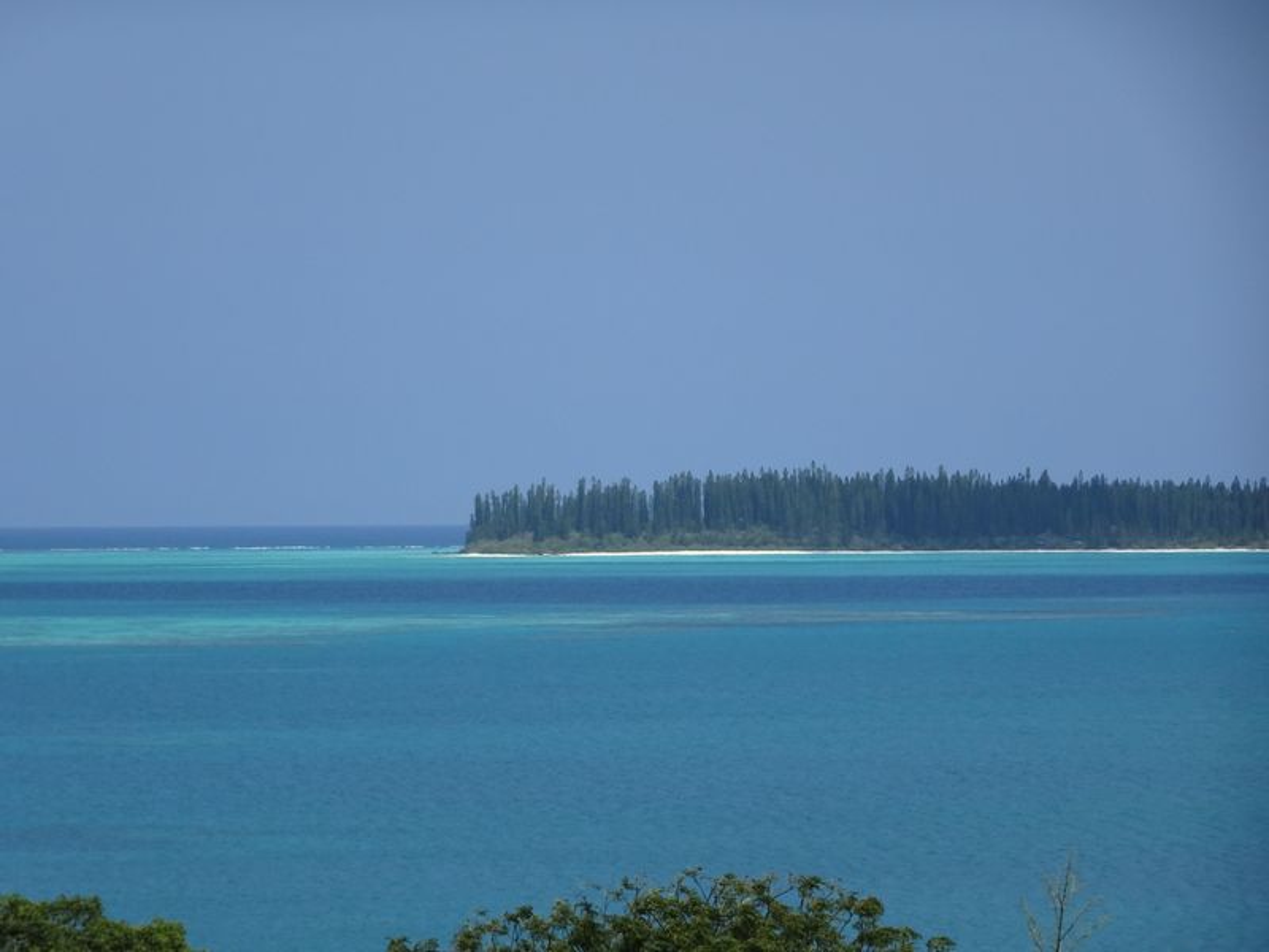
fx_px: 7552
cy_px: 476
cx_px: 634
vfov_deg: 7.2
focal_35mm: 206
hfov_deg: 9.6
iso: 160
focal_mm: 35.17
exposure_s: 1/1000
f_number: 6.3
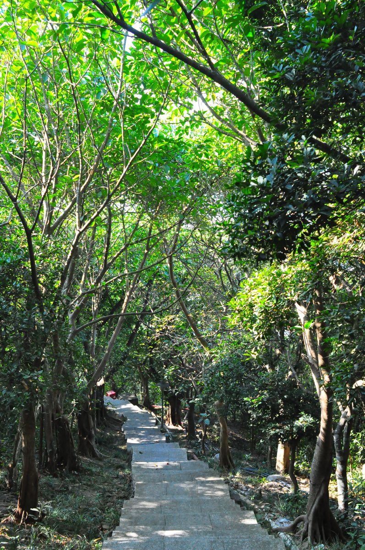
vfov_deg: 53.2
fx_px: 549
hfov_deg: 36.8
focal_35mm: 36
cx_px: 182
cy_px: 275
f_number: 5
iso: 2000
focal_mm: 24
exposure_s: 1/640
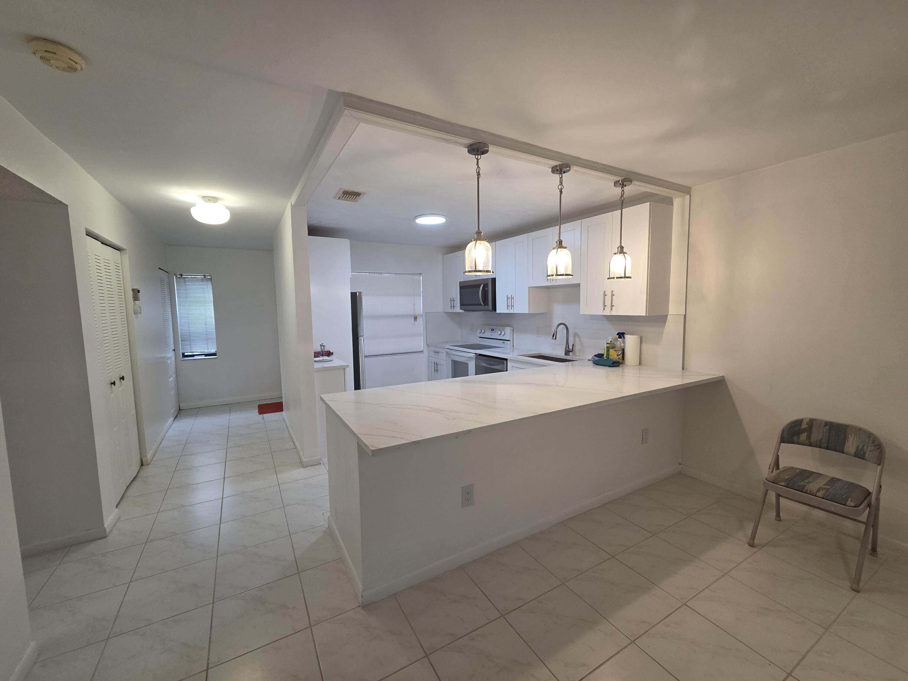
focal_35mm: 13
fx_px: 341
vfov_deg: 89.9
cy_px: 340
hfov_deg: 106.2
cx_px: 454
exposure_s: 1/120
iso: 160
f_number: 2.2
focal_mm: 2.2
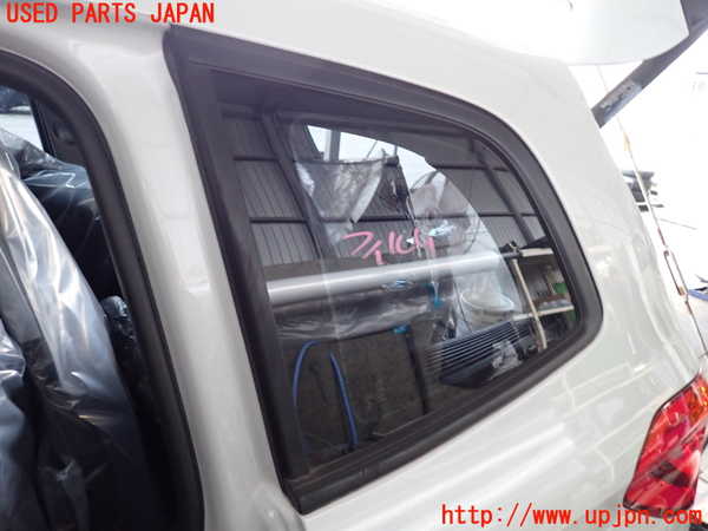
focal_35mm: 25
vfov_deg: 54.9
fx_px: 511
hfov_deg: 69.4
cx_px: 354
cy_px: 266
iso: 400
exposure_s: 1/30
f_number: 2
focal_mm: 4.5
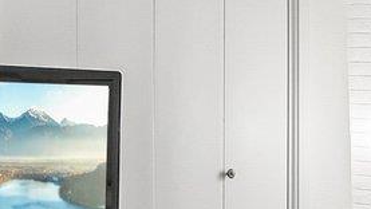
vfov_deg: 10.5
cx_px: 268
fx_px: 1141
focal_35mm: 116
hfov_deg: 18.4
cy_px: 77
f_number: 8
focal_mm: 10
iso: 400
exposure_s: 1/8
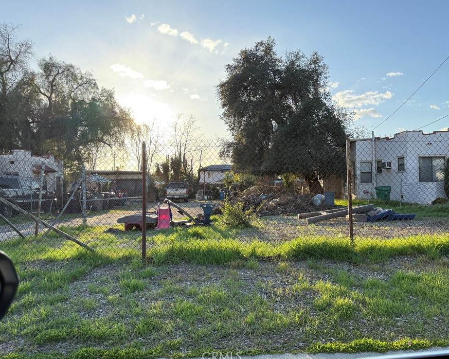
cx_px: 240
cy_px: 177
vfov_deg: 54.9
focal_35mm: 26
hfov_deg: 66.0
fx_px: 345
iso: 100
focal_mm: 6.76
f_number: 1.78
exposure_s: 1/967
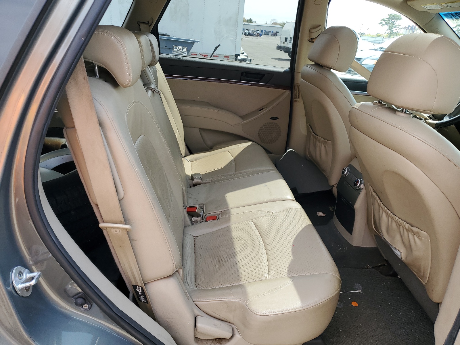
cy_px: 172
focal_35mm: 26
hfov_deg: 67.3
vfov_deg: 53.1
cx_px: 230
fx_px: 346
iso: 50
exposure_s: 1/476
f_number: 1.5
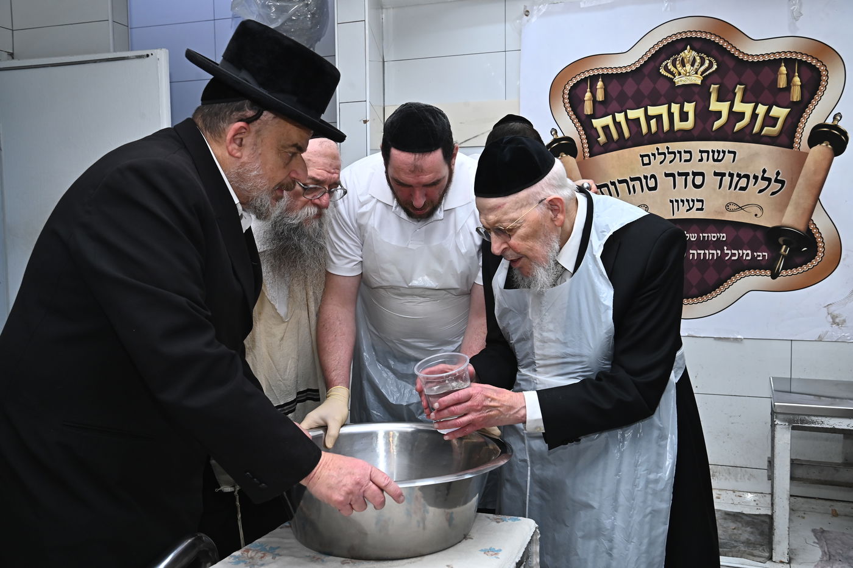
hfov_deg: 50.7
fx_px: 900
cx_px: 426
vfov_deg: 35.0
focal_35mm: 38
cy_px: 284
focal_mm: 38
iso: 1000
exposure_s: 1/200
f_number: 8
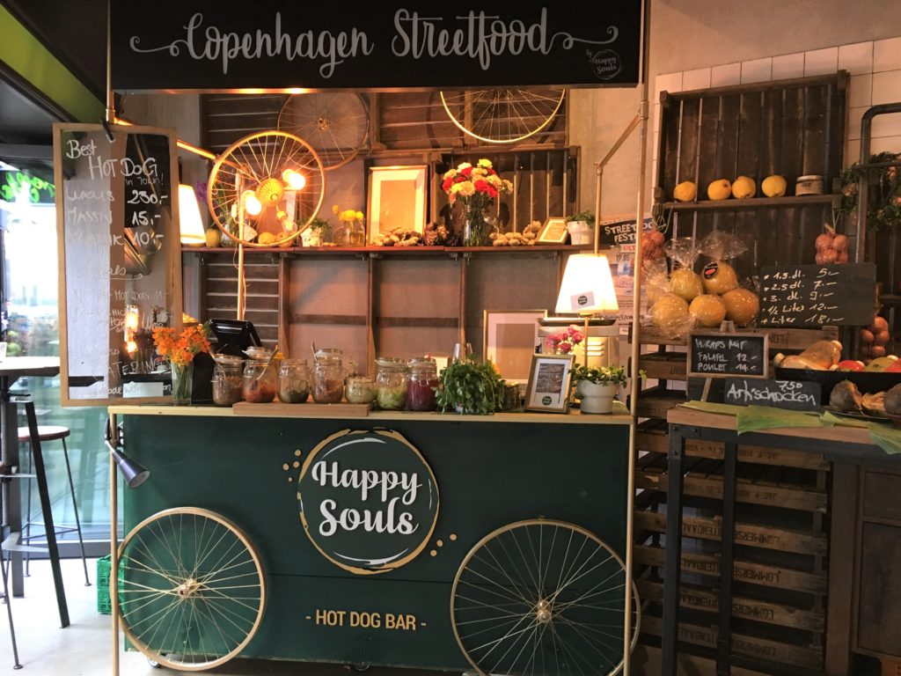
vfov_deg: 48.2
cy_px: 338
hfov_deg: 61.7
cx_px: 450
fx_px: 755
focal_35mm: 29
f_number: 2.2
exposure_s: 1/33
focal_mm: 4.15
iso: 160
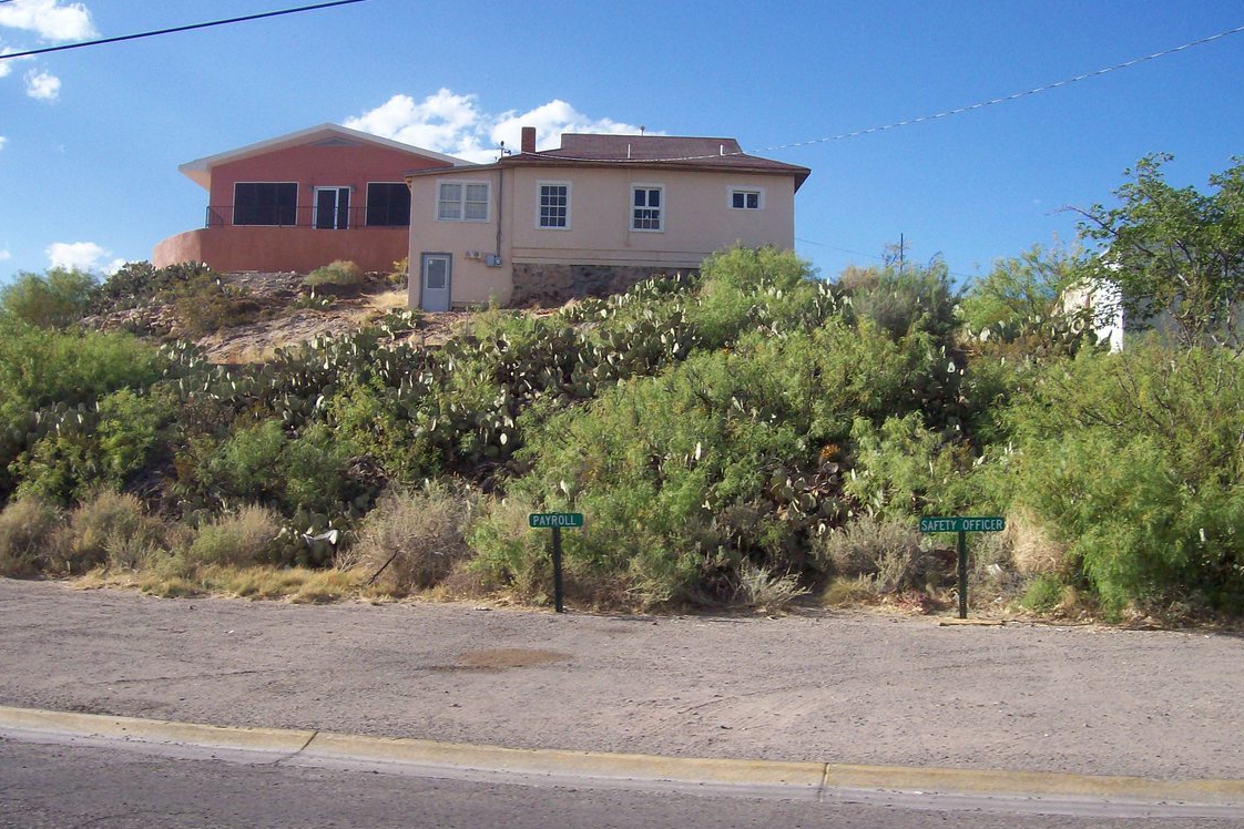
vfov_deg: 35.0
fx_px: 1313
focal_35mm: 38
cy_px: 438
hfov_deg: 50.7
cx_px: 620
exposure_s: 1/577
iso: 80
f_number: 4.8
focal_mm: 6
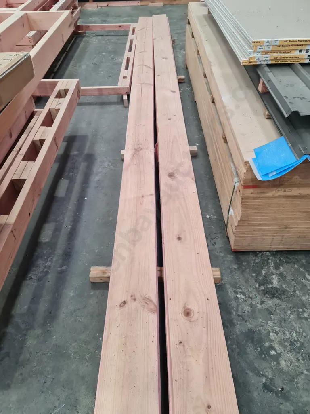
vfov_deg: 69.4
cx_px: 155
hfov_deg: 54.9
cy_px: 207
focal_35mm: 25
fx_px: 299
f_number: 1.8
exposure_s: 1/100
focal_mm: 7
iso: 160
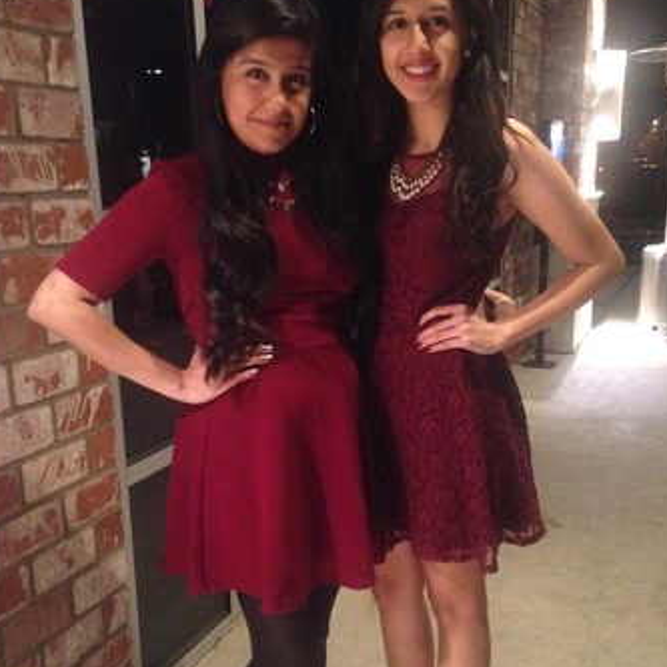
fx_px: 916
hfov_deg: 40.0
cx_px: 335
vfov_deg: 39.8
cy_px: 403
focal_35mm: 42
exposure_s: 1/15
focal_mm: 4.12
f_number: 2.4
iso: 800
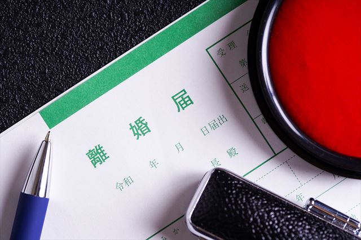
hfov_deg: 20.4
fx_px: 1002
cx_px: 180
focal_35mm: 100
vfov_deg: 13.7
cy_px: 120
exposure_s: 1/125
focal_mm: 100
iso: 100
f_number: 6.3
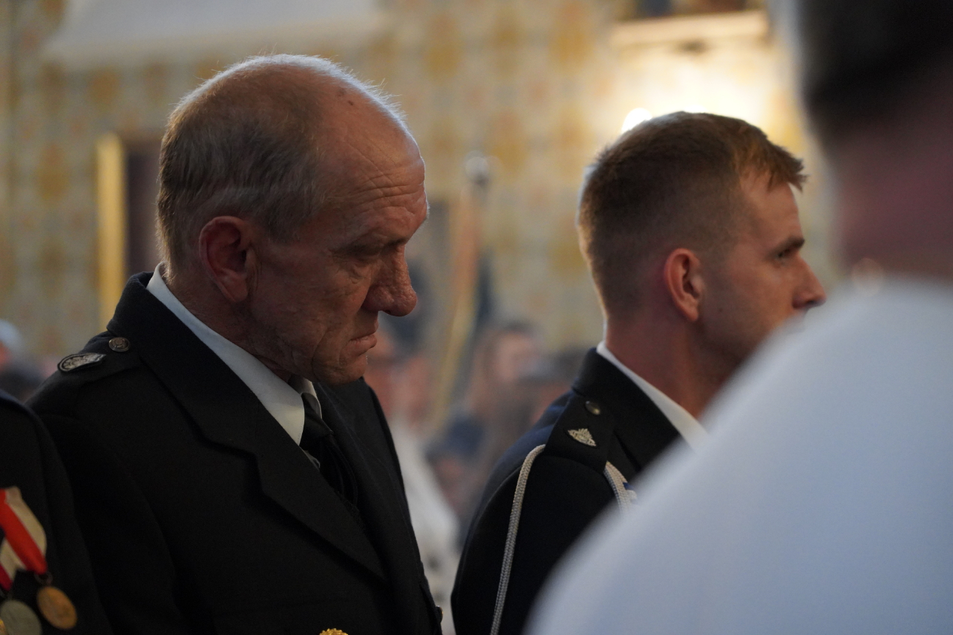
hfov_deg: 19.5
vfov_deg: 13.0
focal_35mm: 105
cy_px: 318
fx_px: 2780
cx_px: 476
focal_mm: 105
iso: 10000
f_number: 4
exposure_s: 1/160
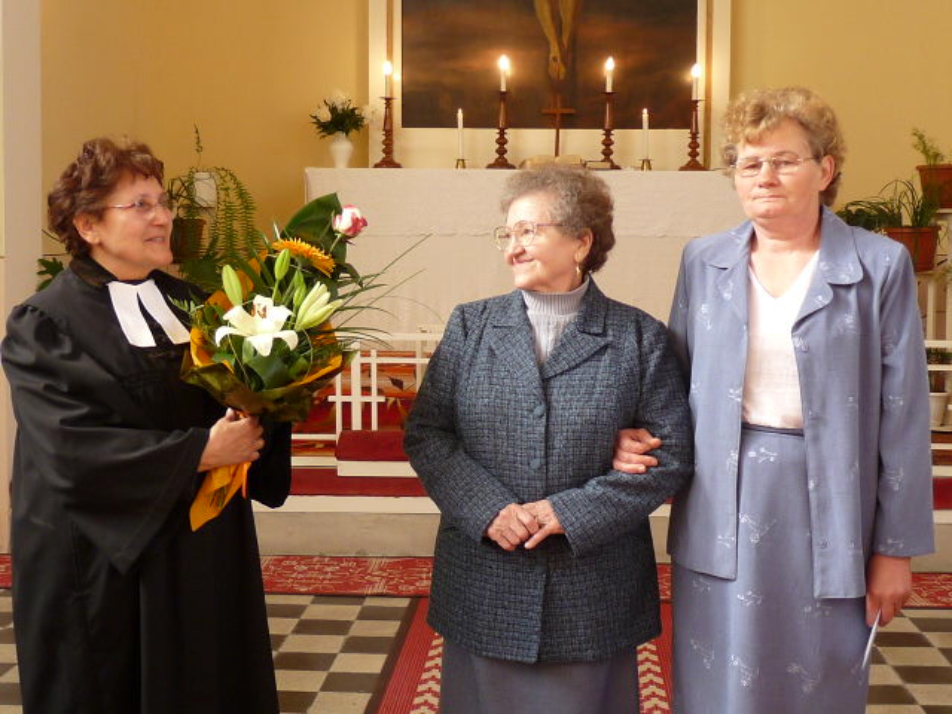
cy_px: 357
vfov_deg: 28.0
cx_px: 476
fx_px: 1430
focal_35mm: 52
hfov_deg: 36.8
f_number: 2.8
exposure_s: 1/30
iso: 160
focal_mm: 5.2
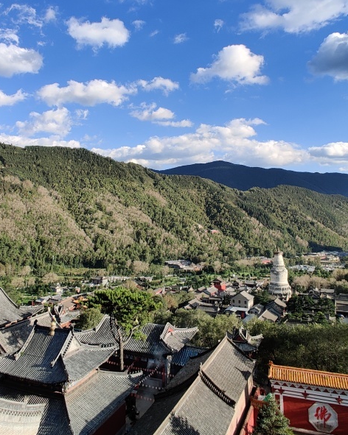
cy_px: 163
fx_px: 284
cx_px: 156
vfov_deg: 73.8
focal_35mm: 22
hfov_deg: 62.9
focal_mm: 2.25
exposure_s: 1/715
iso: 100
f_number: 2.2
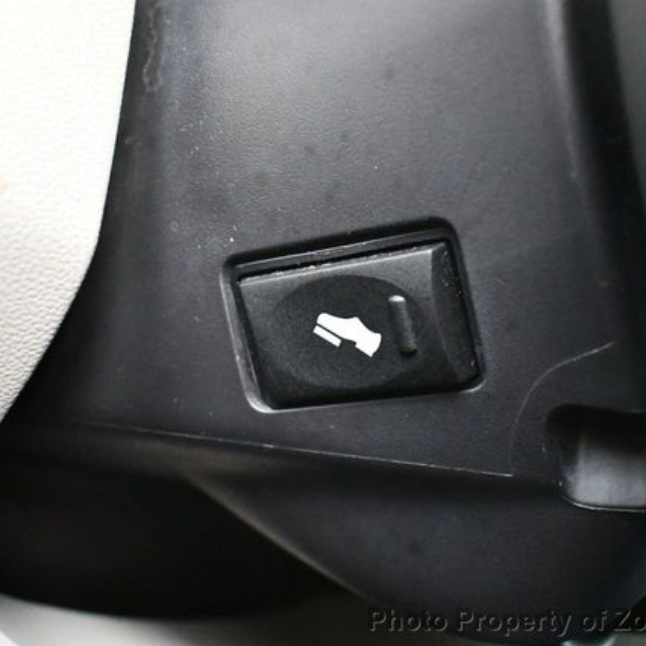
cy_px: 324
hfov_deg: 36.8
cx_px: 346
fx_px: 971
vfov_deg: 36.8
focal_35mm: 46
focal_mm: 18
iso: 8000
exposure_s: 1/60
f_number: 3.5
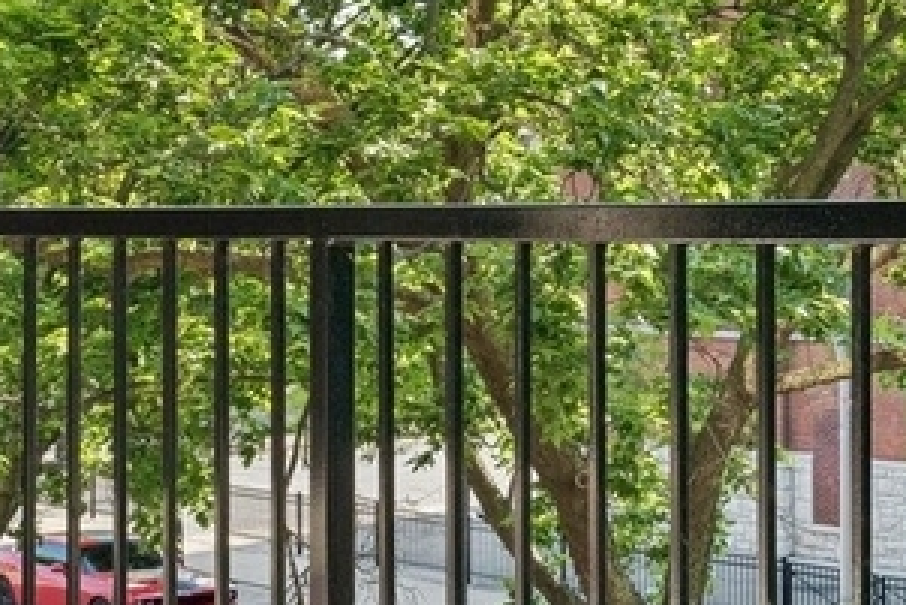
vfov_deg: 15.9
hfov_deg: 22.8
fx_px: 2165
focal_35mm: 86
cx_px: 885
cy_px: 220
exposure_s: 1/200
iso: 320
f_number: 8
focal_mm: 16
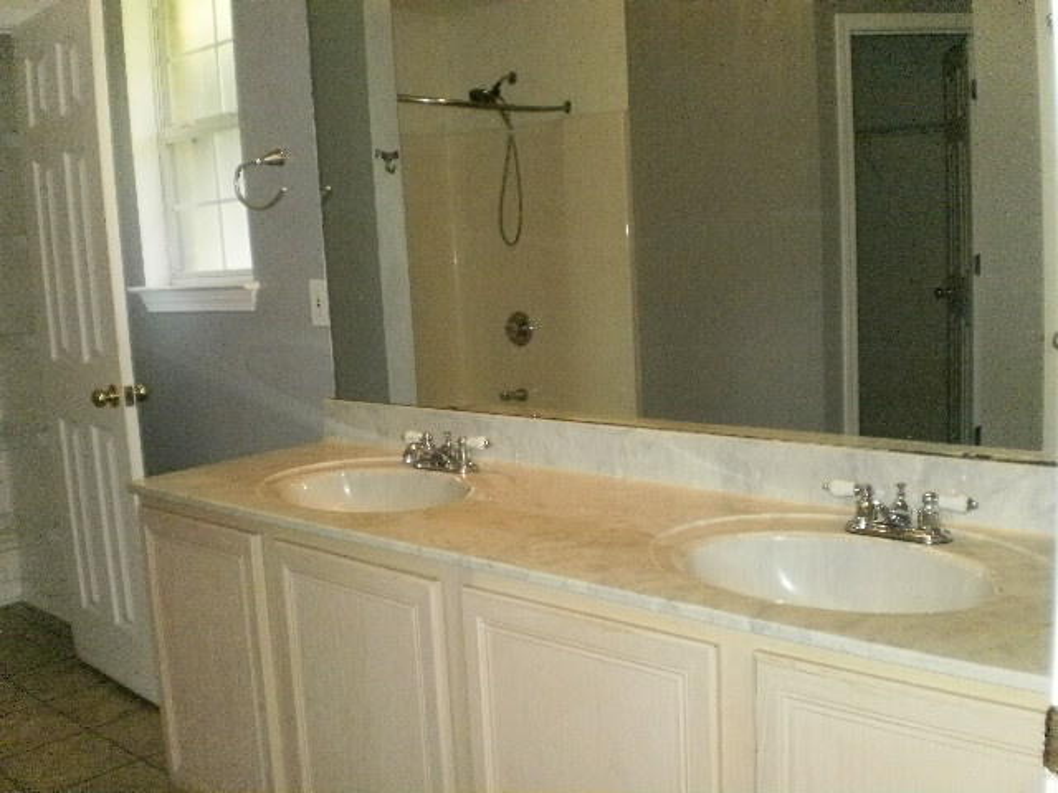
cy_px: 396
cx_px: 529
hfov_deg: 49.0
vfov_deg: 37.7
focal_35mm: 38
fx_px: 1161
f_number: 3.1
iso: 400
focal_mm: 6.3
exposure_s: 1/250
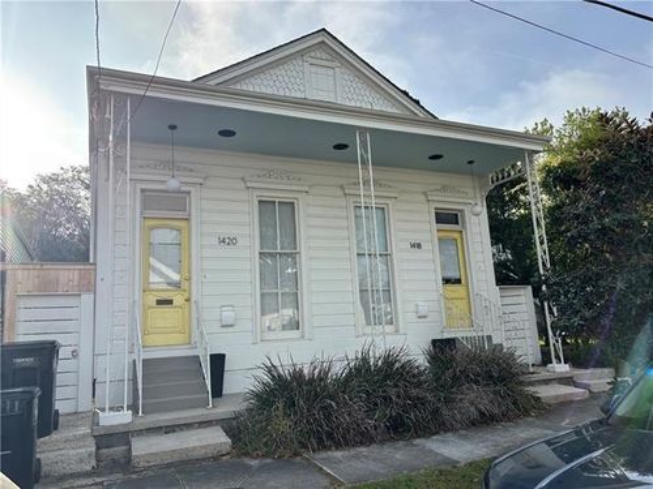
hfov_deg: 67.3
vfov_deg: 53.1
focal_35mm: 26
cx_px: 326
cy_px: 244
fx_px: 490
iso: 50
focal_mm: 5.96
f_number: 1.6
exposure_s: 1/2105
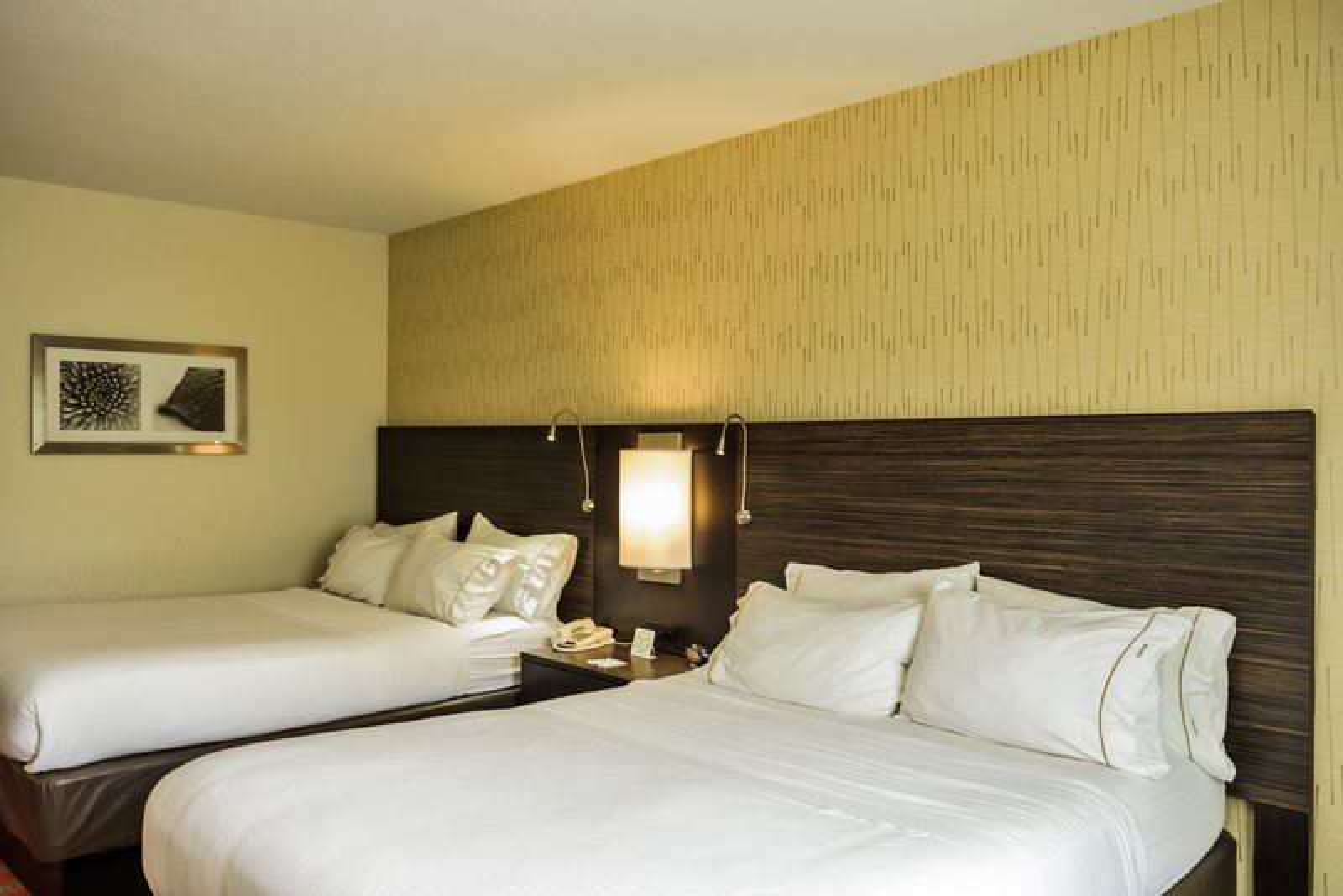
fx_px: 1082
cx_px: 672
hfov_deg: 63.6
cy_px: 448
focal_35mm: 29
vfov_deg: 45.0
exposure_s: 1/20
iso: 200
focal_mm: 29
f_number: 3.5
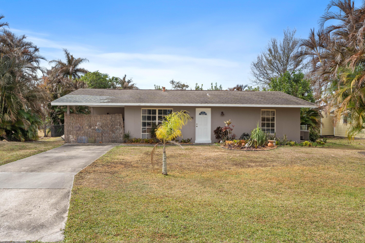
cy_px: 122
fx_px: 284
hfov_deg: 65.5
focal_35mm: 28
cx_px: 182
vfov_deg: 46.4
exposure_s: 1/125
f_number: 9
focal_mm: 28
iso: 250
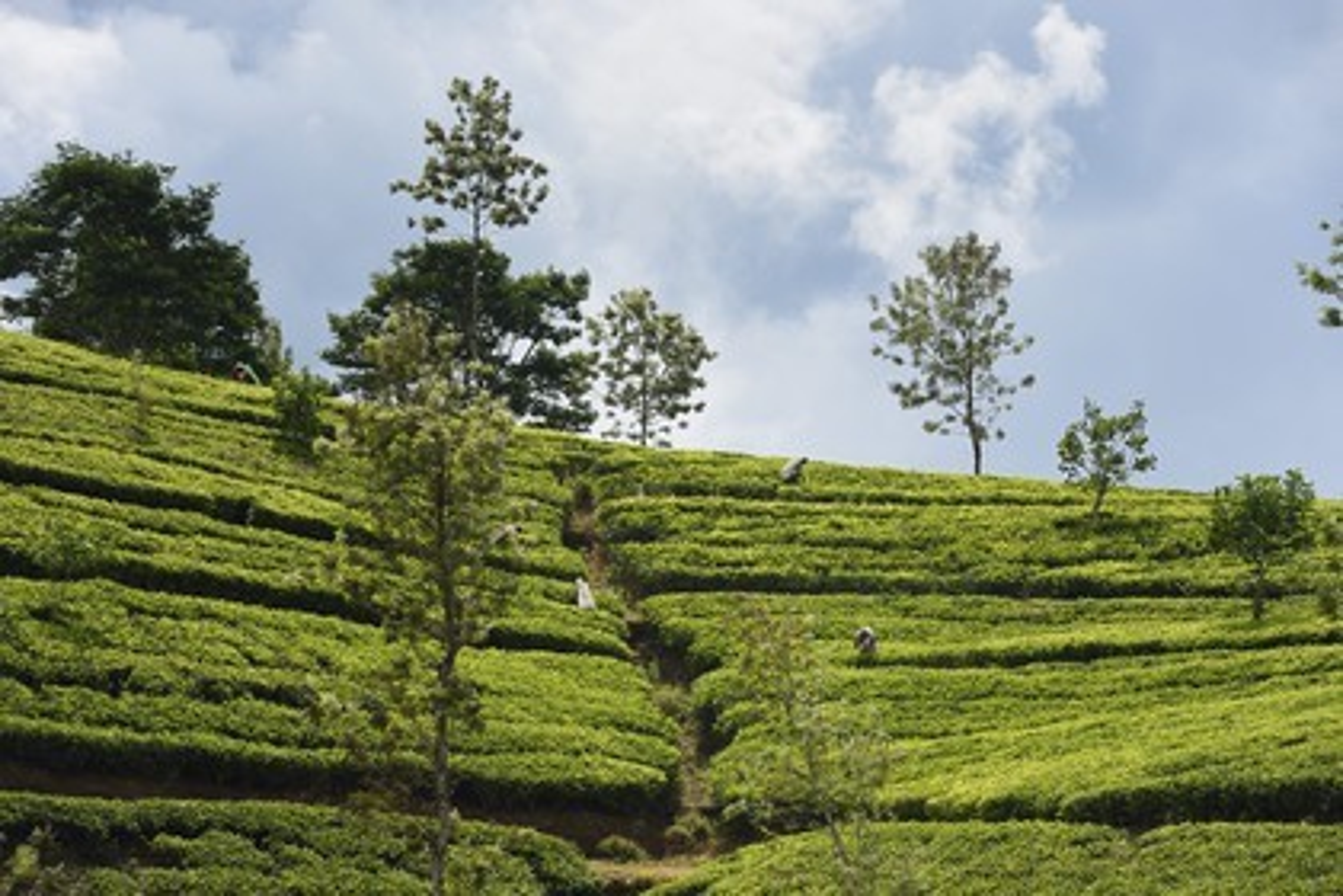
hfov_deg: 10.3
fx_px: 7461
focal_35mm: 200
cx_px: 672
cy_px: 448
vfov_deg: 6.9
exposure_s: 1/320
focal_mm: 200
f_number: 13
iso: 200
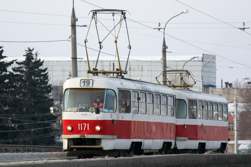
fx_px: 1098
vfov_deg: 8.7
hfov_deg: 13.0
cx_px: 126
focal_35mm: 158
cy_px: 84
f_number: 6.3
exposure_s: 1/1000
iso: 400
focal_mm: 105
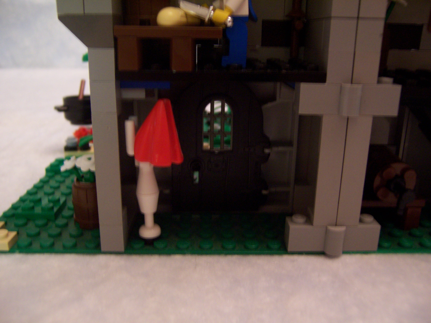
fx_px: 411
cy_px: 162
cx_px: 216
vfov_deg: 42.9
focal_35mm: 33
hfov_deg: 55.4
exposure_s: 1/8
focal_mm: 5.5
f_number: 2.8
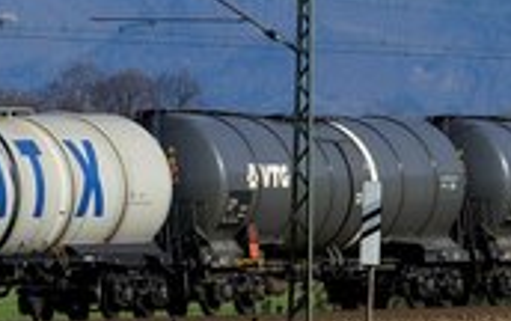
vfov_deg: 2.1
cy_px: 163
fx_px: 8911
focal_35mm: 639
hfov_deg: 3.3
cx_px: 214
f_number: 6.3
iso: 200
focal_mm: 90
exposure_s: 1/1600
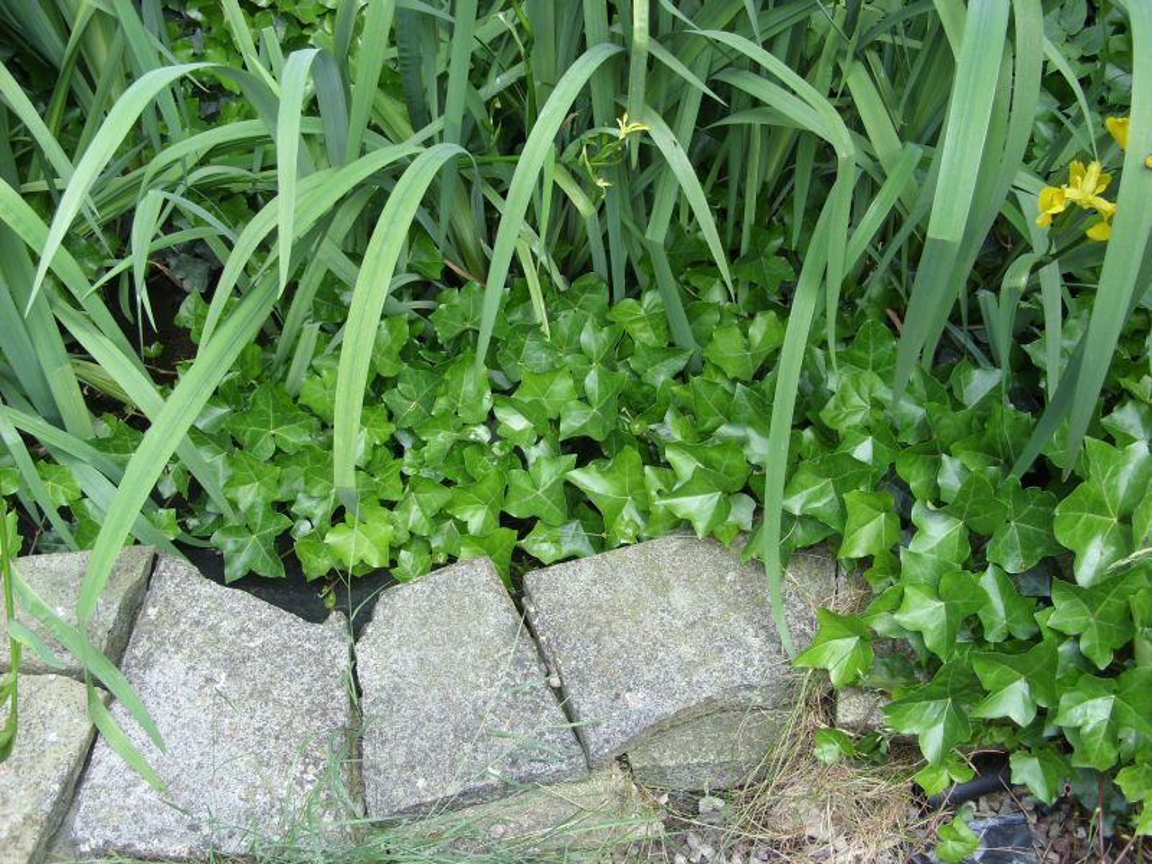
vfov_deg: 37.7
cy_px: 432
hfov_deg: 49.0
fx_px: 1265
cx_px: 576
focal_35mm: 38
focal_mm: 6.3
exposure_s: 1/96
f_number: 2.8
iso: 50
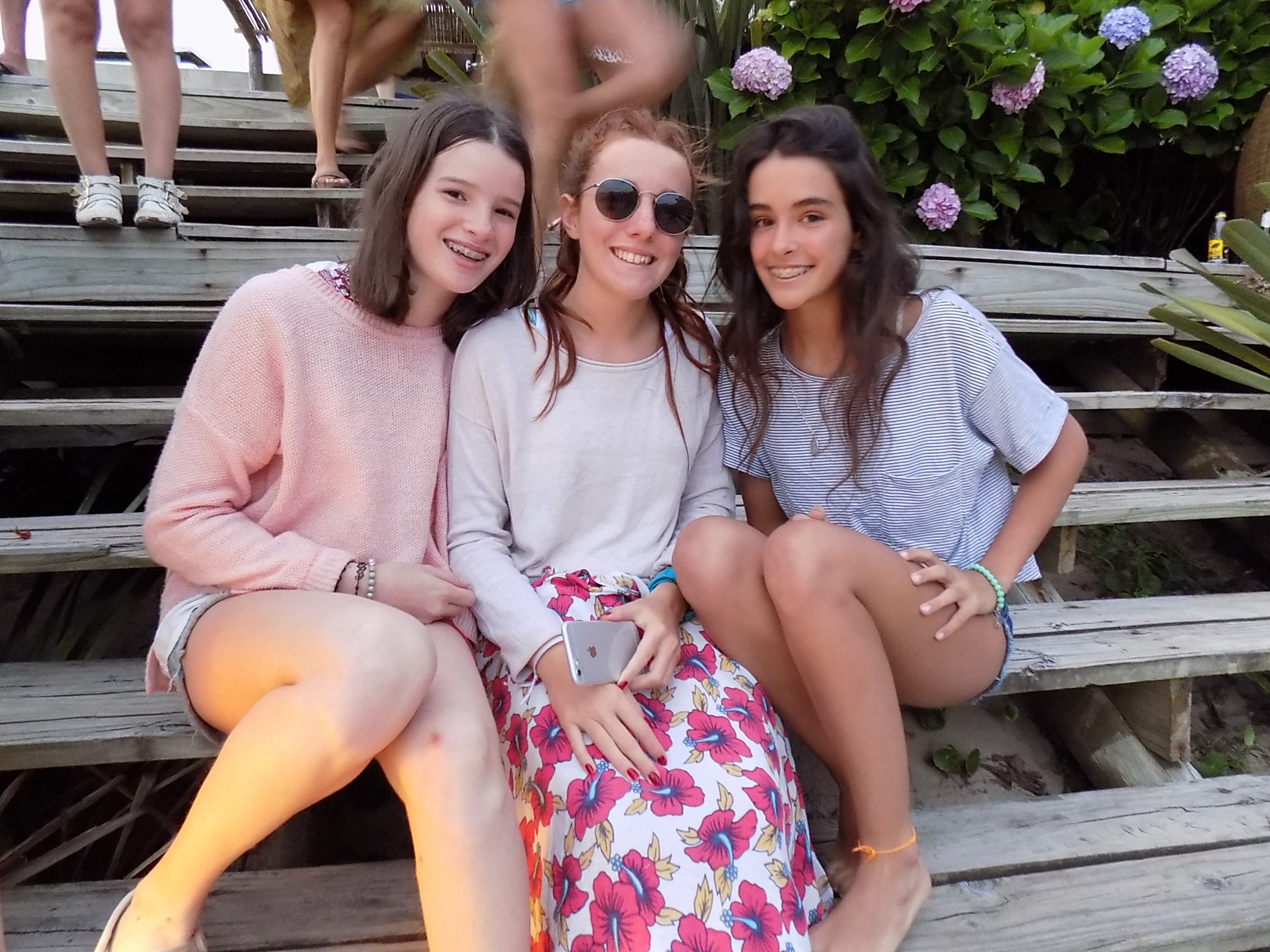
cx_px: 635
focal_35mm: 23
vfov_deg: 58.9
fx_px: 844
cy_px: 476
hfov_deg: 73.9
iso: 400
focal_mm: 4
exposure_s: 1/10
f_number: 3.1
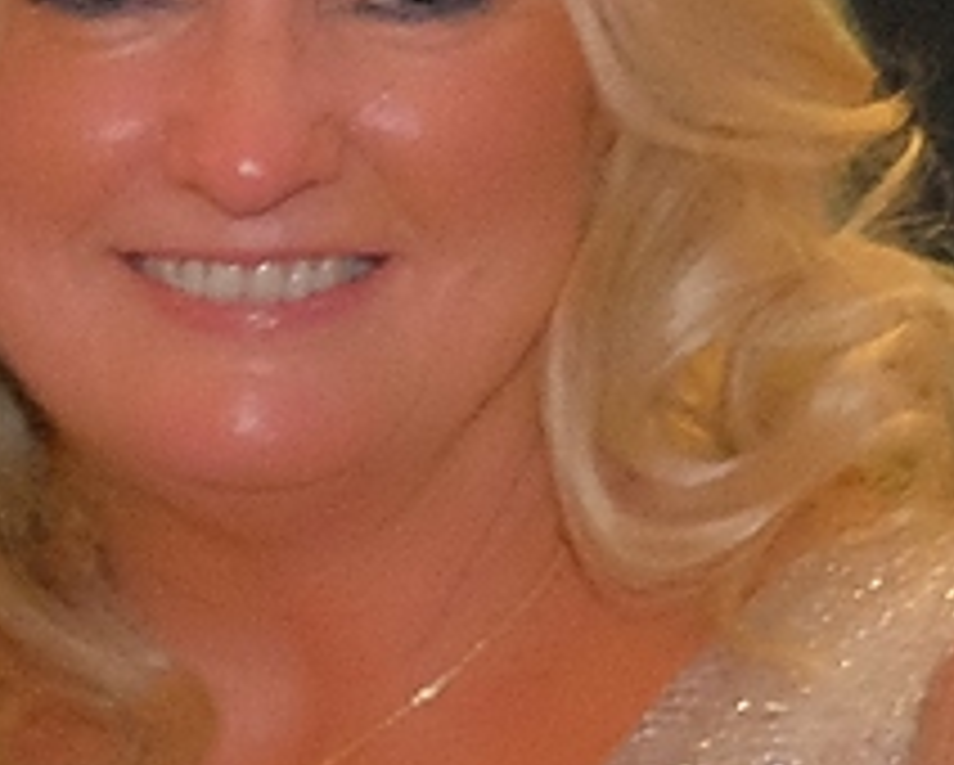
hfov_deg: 6.0
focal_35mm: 287
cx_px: -2367
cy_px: 1256
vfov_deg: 5.3
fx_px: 8111
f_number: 4
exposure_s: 1/60
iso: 6400
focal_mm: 24.3
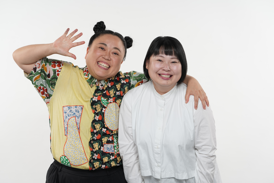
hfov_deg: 12.7
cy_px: 92
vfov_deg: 8.5
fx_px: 1233
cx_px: 137
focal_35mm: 162
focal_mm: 162
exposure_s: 1/125
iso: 400
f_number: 8
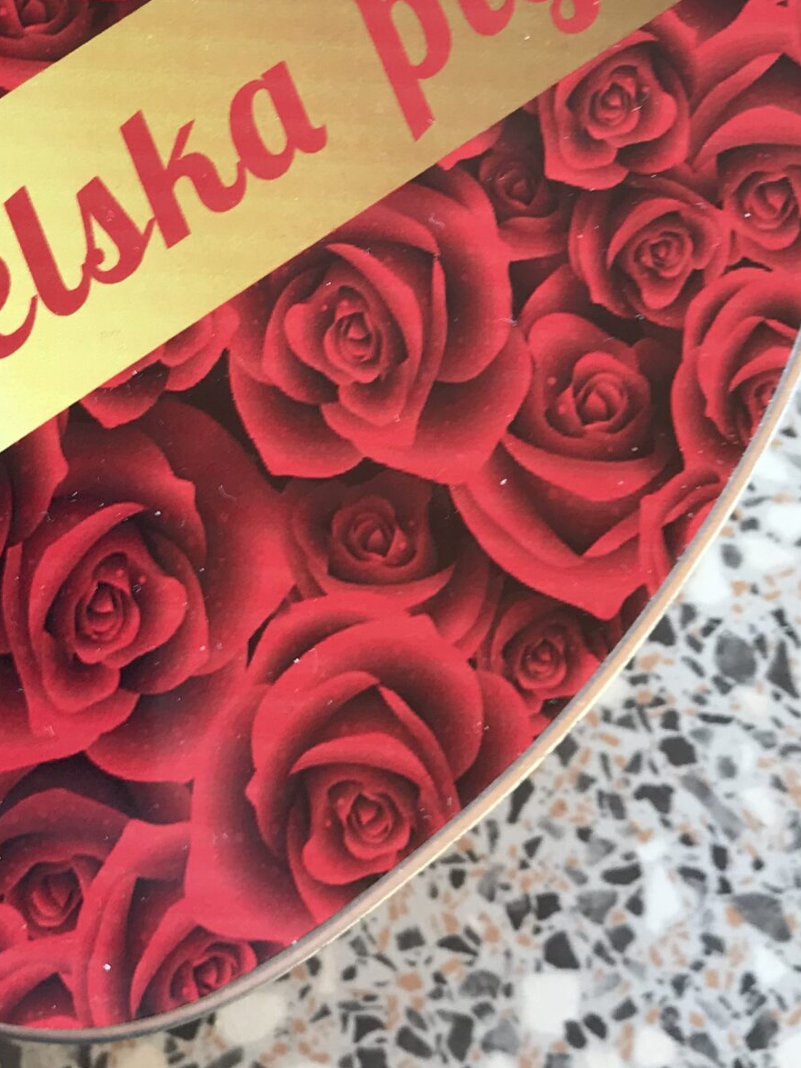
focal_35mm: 61
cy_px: 251
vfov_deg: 31.1
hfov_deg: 23.6
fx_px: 1882
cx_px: 141
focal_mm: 3.99
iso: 25
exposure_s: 1/50
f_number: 1.8
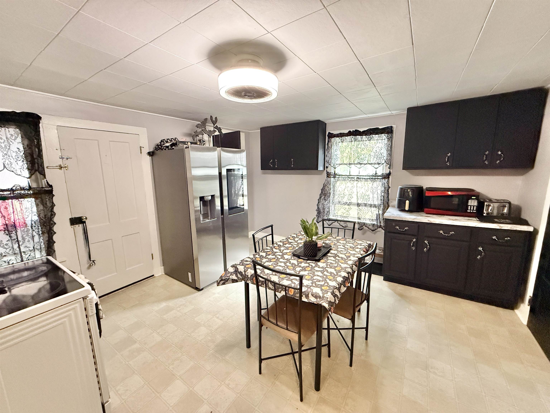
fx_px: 222
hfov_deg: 102.1
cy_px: 206
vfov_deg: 85.7
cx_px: 275
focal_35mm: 14
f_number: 2.2
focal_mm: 2.22
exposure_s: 1/60
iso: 800
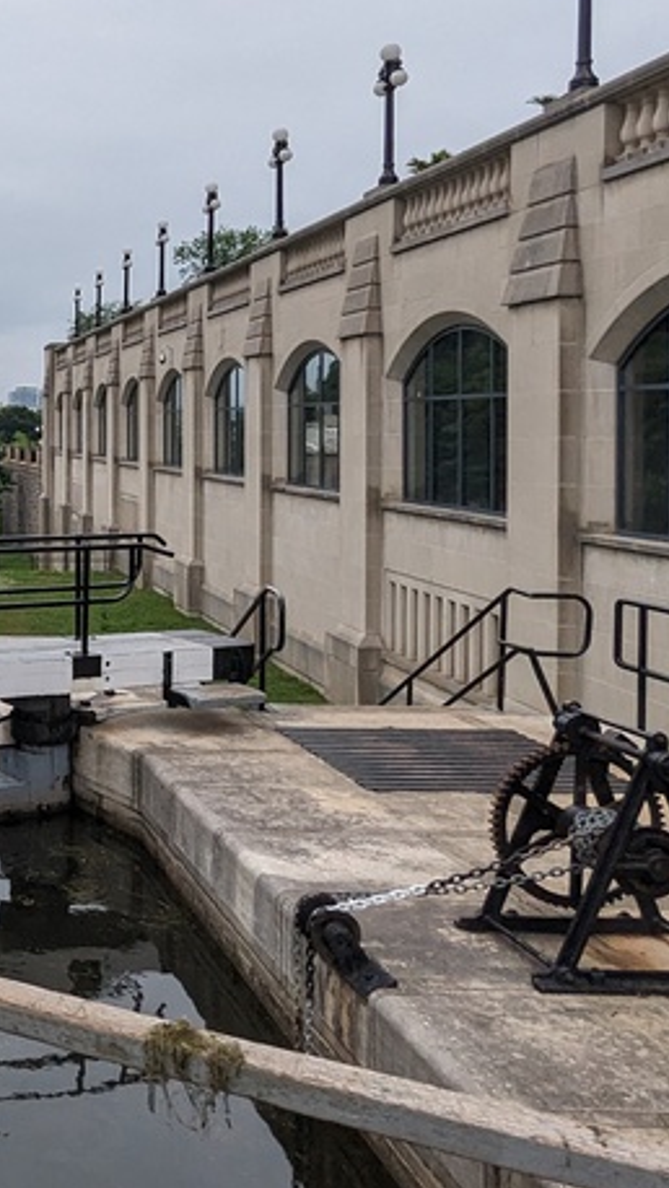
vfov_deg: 50.9
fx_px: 1229
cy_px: 419
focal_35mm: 39
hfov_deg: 25.5
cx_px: -239
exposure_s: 1/1715
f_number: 2.2
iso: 50
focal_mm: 2.35
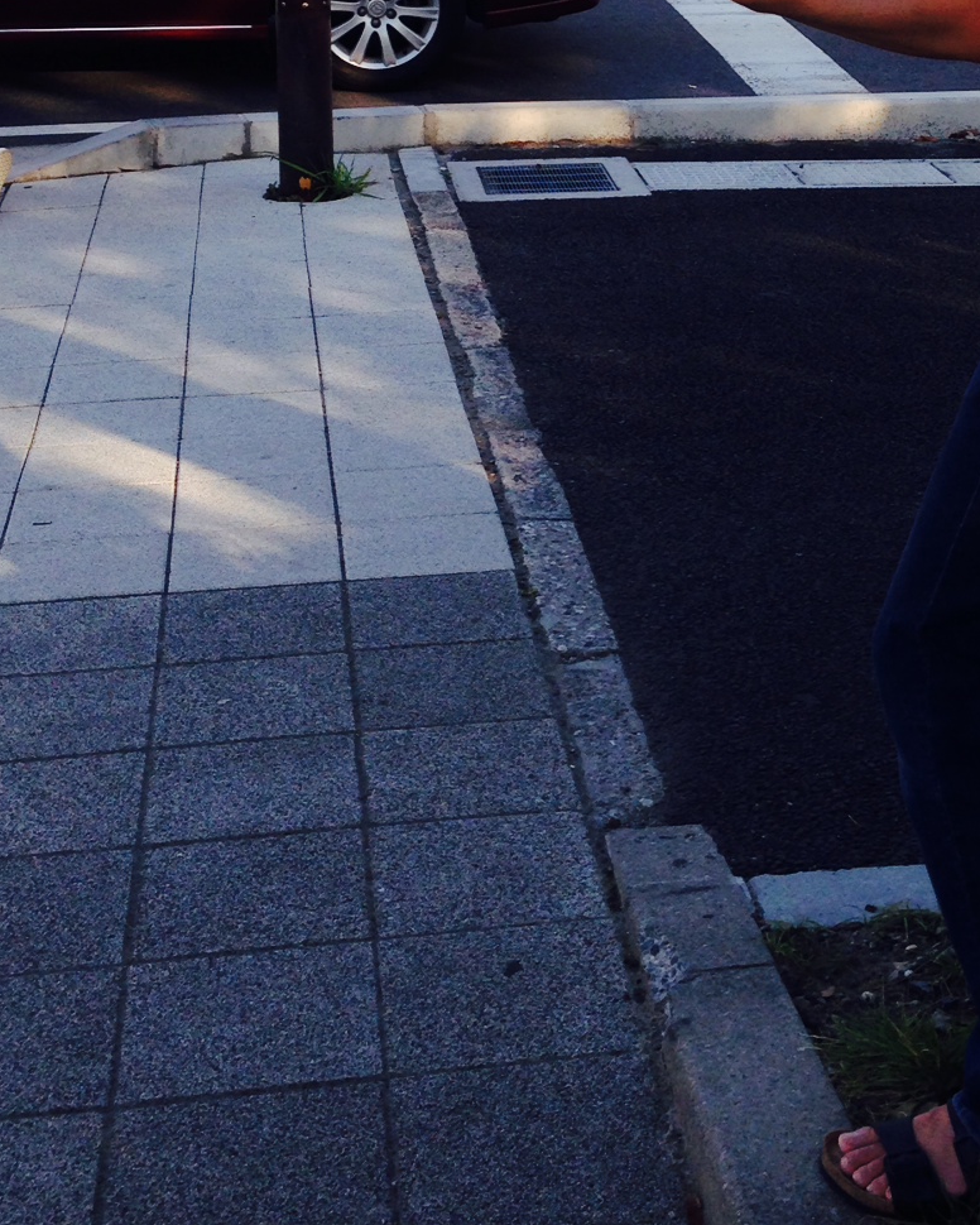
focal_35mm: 68
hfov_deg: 22.4
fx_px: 2465
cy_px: 154
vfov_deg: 27.1
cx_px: 662
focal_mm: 4.12
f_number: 2.4
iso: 50
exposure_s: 1/602
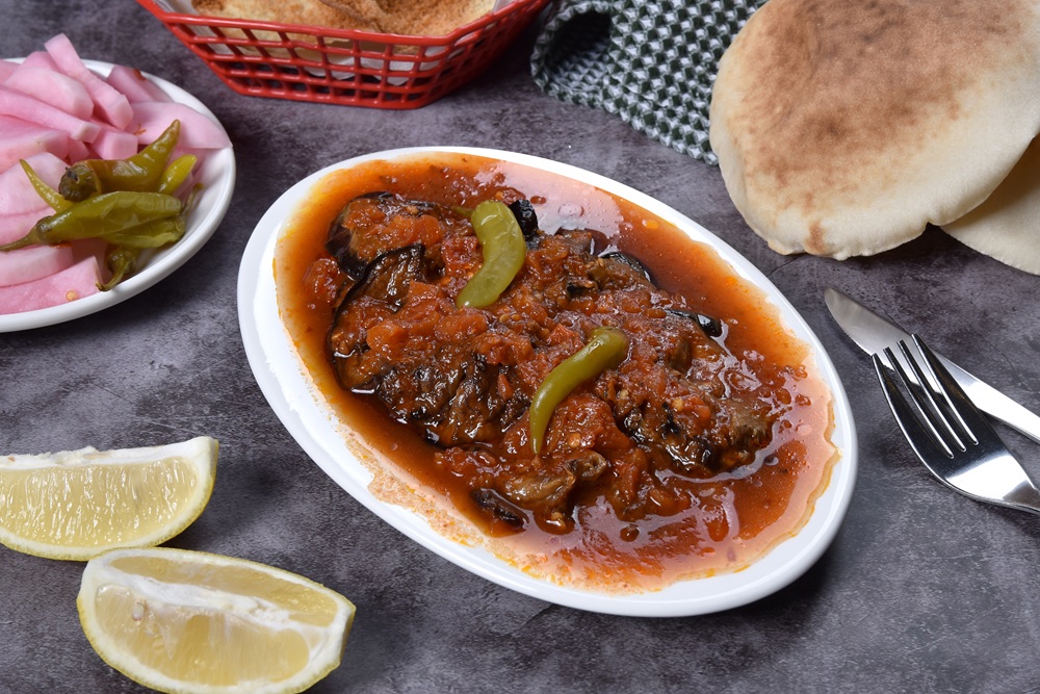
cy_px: 347
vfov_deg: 23.4
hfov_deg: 34.5
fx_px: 1676
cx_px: 520
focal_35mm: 58
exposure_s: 1/125
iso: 200
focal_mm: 58
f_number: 10
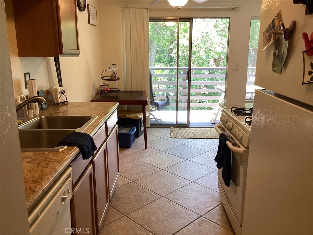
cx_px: 156
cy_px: 118
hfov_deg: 58.4
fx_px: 280
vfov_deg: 45.4
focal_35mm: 31
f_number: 2.4
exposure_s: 1/60
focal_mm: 3.3
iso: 80
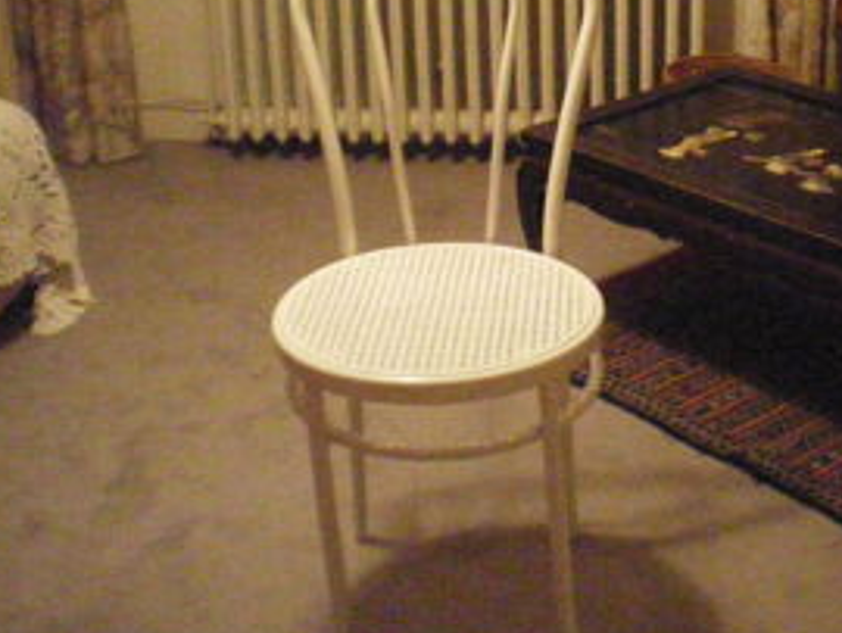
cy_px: 137
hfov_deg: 29.6
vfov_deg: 22.7
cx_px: 658
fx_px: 1558
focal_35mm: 64
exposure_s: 1/30
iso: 3200
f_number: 3.1
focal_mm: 6.3
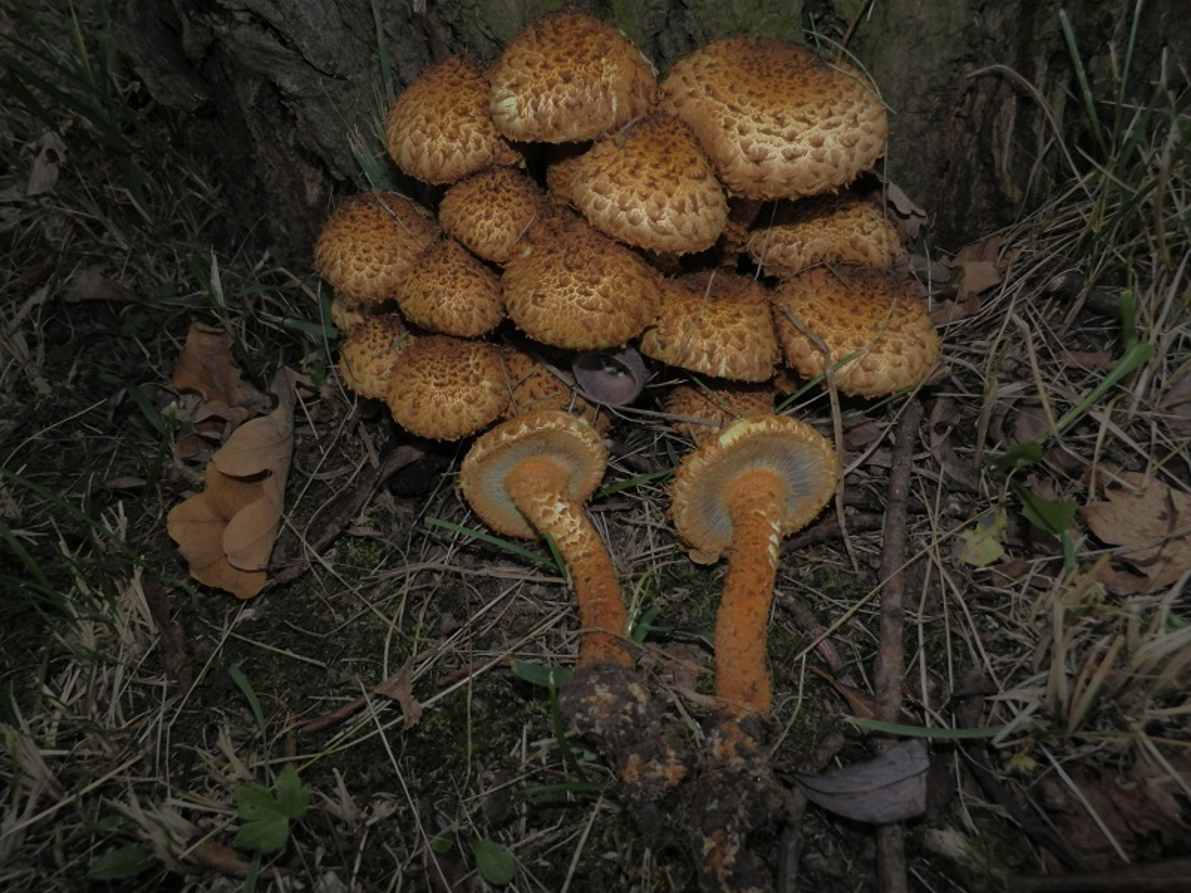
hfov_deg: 71.6
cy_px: 446
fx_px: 826
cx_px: 596
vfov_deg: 56.8
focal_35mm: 24
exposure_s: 1/30
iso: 80
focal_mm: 4.2
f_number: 7.9
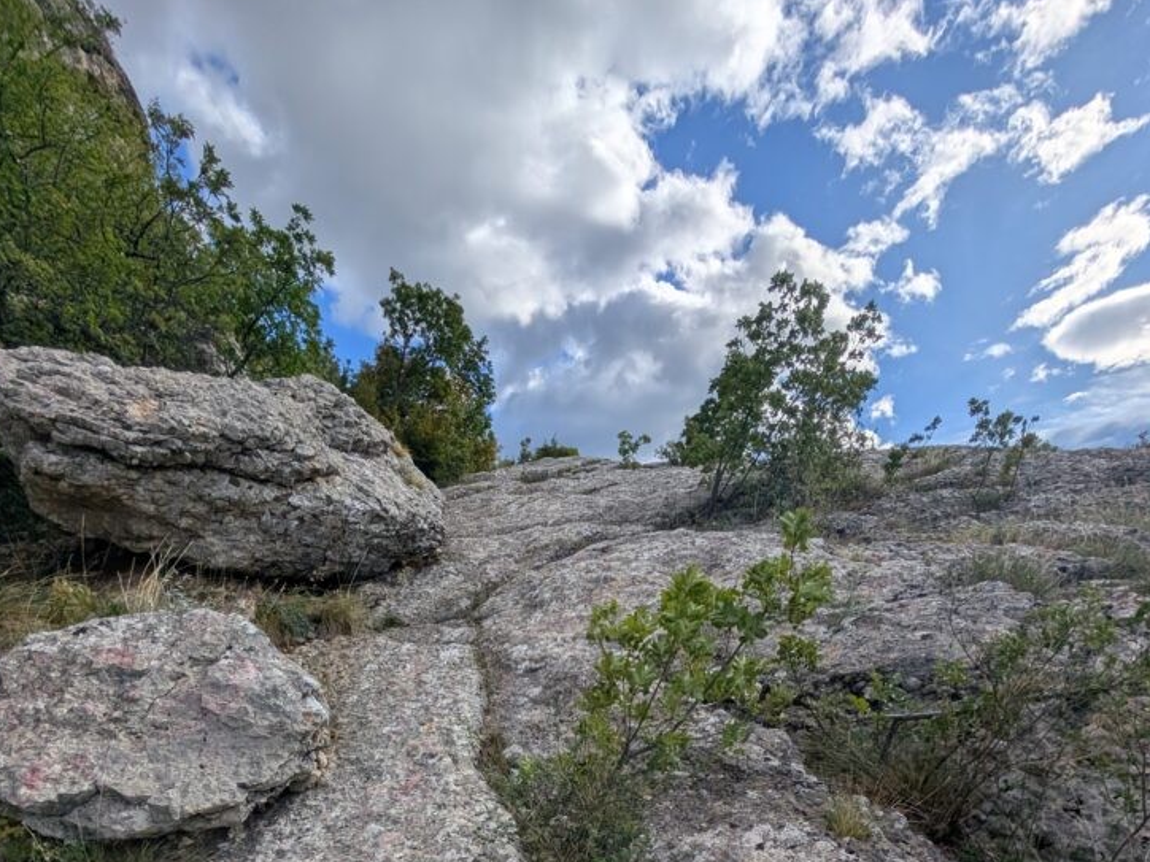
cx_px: 569
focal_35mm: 17
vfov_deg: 61.2
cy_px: 799
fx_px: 565
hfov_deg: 91.0
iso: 52
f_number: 1.7
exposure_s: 1/5848
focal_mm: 2.02
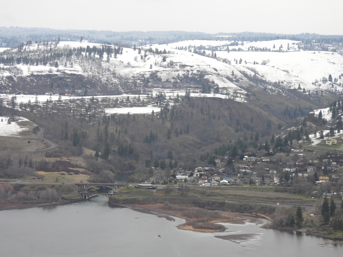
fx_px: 1040
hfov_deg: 18.7
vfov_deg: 14.1
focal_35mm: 105
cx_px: 172
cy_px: 128
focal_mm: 18.7
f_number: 4
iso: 100
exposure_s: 1/200
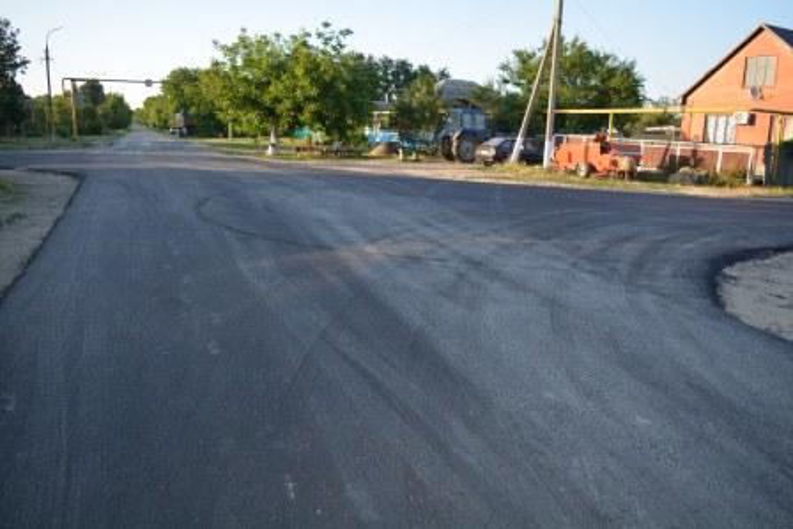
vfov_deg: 48.0
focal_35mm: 27
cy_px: 264
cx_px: 396
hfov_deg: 67.4
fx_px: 595
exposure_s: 1/200
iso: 100
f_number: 4.5
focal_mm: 18
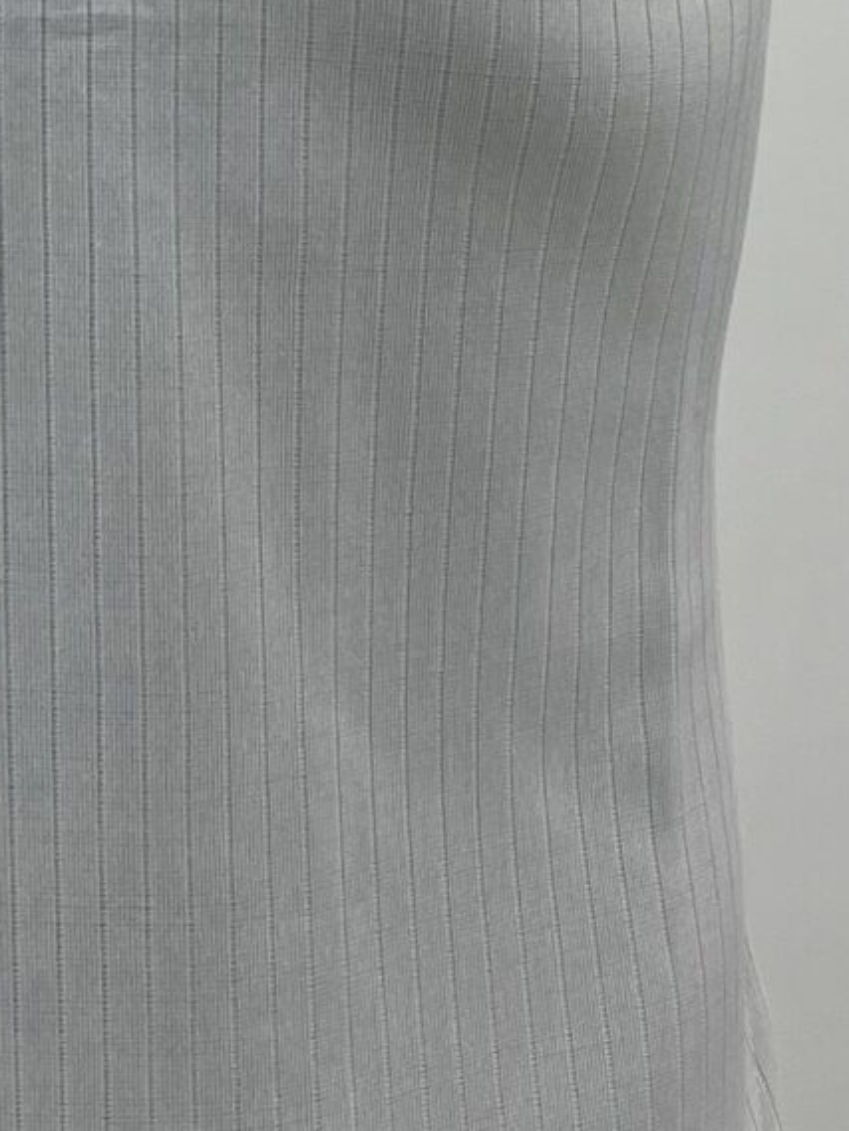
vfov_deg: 15.9
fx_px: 3825
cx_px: -87
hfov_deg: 12.4
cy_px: -360
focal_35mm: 117
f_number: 1.6
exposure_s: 1/100
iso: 50
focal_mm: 5.1
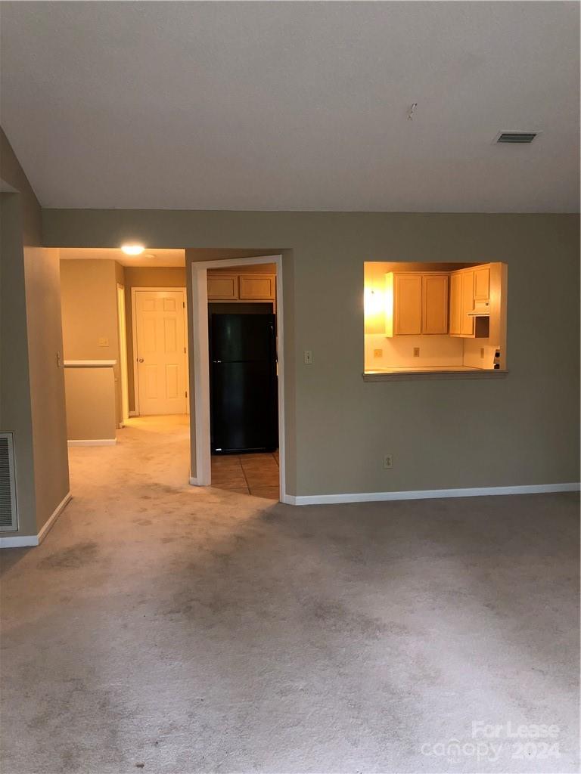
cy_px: 387
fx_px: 627
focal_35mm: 28
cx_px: 290
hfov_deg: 49.7
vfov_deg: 63.4
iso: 50
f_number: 1.8
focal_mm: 3.99
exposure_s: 1/15
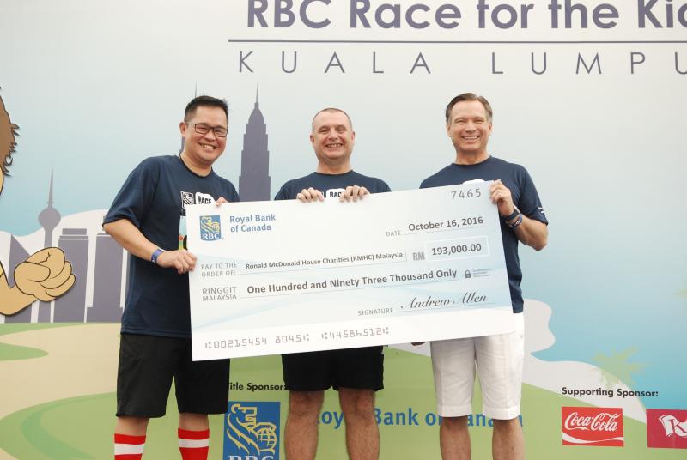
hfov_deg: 42.3
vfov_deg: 29.0
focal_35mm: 46
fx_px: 889
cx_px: 344
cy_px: 230
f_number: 5.6
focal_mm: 31
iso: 640
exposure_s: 1/125
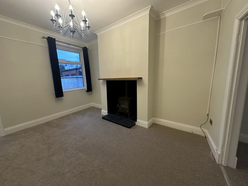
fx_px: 100
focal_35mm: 14
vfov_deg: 85.7
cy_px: 93
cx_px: 124
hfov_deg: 102.1
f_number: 2.2
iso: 200
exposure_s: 1/50
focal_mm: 2.22
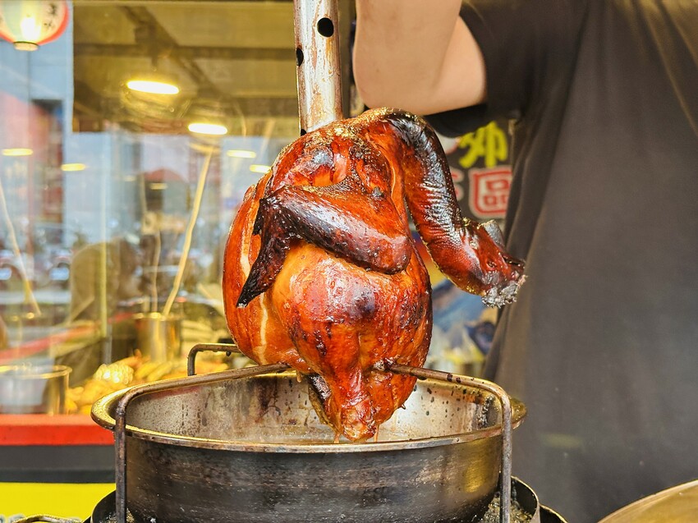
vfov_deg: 30.3
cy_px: 262
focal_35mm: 48
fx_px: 968
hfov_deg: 39.7
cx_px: 349
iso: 250
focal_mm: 6.86
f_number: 1.78
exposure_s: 1/40
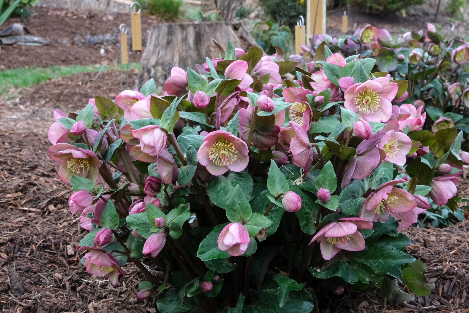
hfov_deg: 30.1
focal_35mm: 67
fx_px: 873
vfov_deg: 20.3
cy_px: 156
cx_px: 234
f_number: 16
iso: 2500
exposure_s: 1/60
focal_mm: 44.4
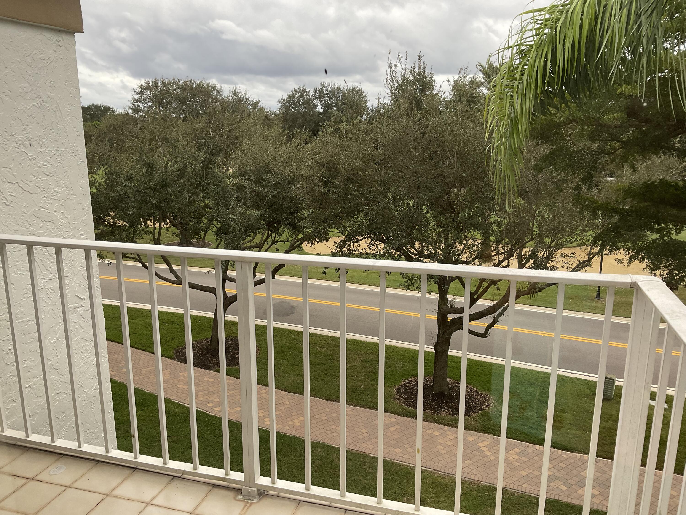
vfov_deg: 48.2
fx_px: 575
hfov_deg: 61.7
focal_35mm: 29
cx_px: 343
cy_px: 258
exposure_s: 1/122
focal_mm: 3
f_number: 1.8
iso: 40
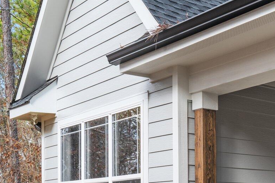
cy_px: 201
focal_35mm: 71
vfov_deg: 18.5
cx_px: 352
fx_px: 542
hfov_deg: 24.9
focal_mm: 27
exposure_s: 1/30
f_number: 8
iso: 320
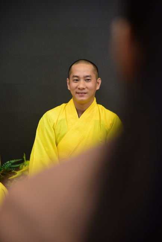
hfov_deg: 11.4
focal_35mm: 120
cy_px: 121
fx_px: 809
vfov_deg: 17.1
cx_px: 81
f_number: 4
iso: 1600
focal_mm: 120
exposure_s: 1/40
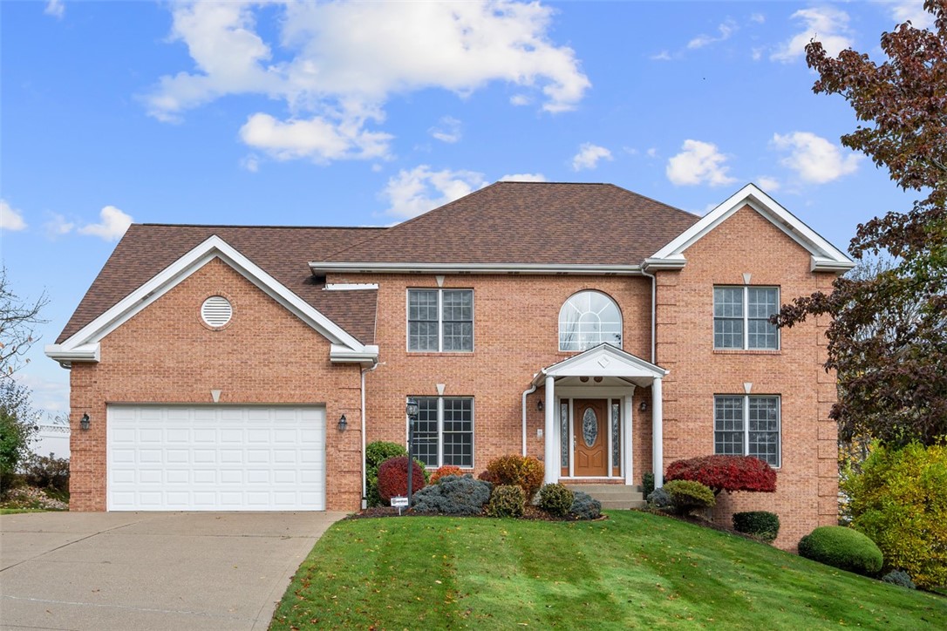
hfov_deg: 51.9
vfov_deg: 35.9
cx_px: 474
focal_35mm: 37
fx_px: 973
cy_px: 316
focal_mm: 25
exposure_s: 1/1250
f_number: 7.1
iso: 400
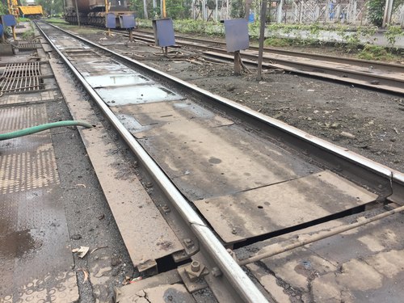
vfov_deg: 48.2
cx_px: 202
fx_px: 338
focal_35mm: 29
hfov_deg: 61.7
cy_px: 152
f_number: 2.2
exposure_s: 1/501
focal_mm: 4.15
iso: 32
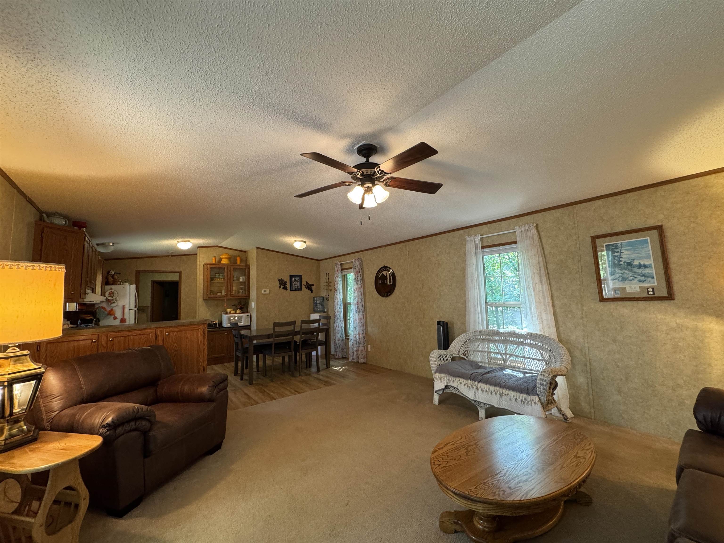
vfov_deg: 85.7
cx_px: 362
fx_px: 293
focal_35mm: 14
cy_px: 272
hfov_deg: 102.1
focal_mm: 2.22
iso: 250
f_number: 2.2
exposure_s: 1/60
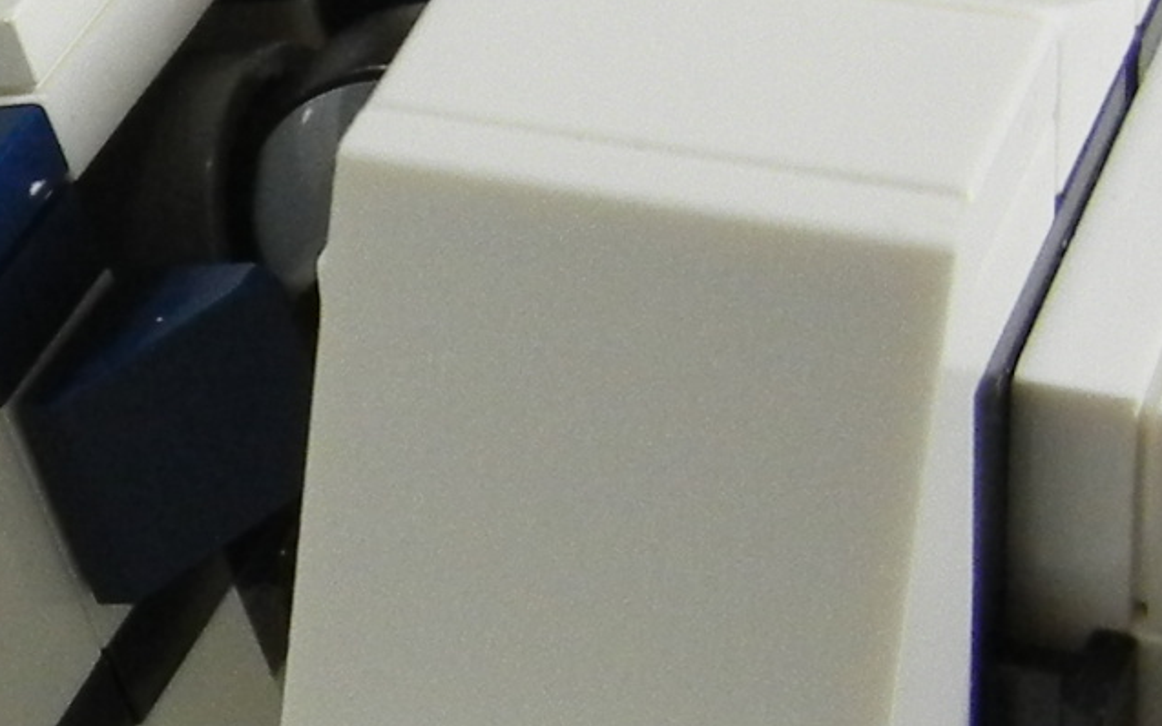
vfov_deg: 8.0
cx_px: -493
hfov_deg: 12.3
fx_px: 5161
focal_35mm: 163
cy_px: 493
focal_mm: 5.4
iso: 400
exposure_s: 1/95.2
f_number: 3.5
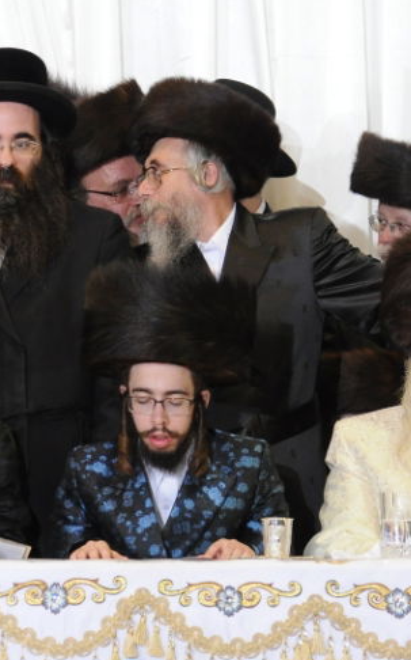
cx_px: -1
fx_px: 5781
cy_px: 371
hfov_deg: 4.1
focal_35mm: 322
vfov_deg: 6.5
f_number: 5
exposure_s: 1/125
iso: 1000
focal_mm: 100
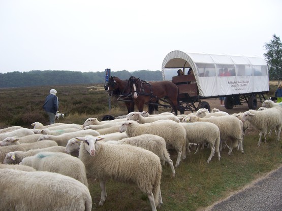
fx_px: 293
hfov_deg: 51.4
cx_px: 141
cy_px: 106
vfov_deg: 39.6
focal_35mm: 36
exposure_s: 1/80
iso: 80
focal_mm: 6.2
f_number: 2.8
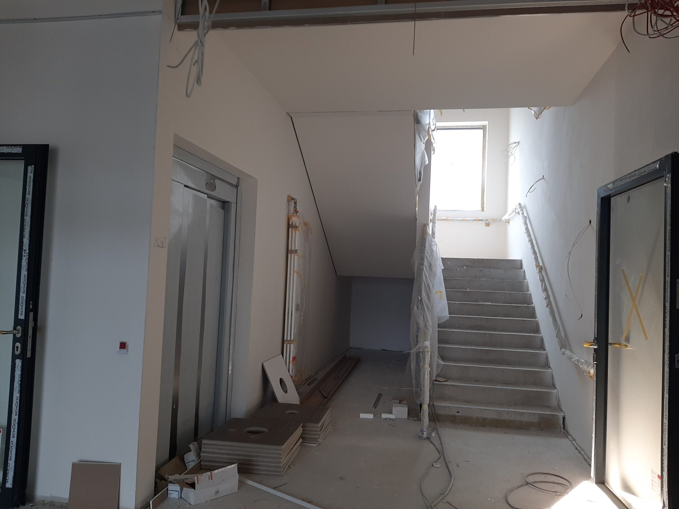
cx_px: 340
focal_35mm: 26
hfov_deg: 67.3
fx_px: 510
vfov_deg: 53.1
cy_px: 254
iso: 50
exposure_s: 1/50
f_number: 1.7
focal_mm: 3.93
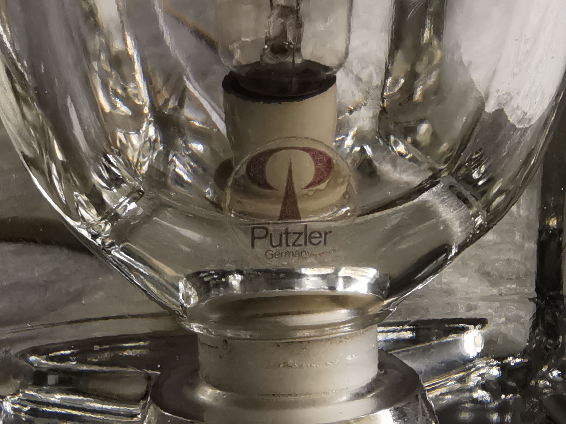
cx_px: 283
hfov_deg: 29.4
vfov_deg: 22.3
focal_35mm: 66
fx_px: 1079
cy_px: 212
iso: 80
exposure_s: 1/100
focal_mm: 2.26
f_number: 2.2
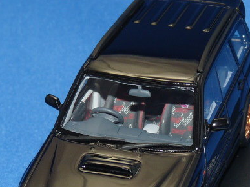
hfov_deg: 11.8
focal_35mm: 167
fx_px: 1206
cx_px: 142
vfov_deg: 8.9
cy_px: 138
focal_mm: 10.1
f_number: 4
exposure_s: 1/30
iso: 100
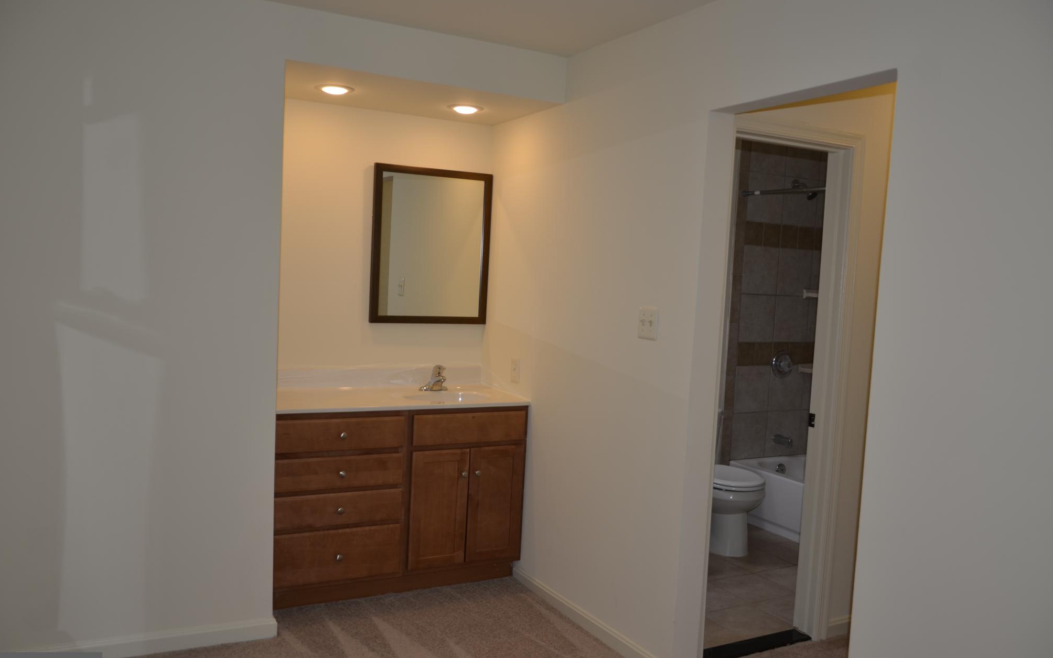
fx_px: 804
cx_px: 524
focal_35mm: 28
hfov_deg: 66.5
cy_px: 335
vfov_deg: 44.5
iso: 100
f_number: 3.5
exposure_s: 1/60
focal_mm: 18
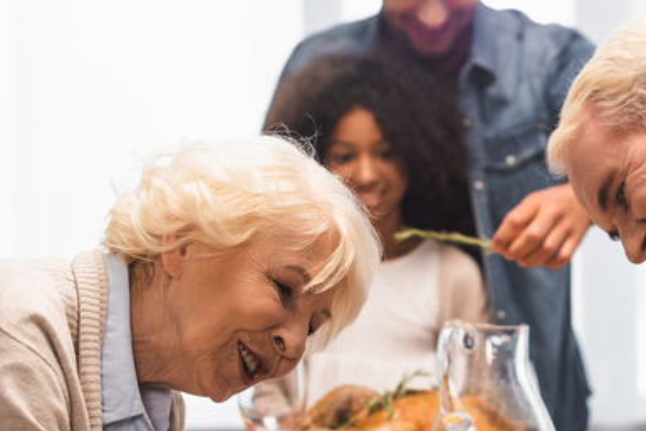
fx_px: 1957
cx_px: 404
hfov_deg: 18.7
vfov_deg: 12.5
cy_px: 335
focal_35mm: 109
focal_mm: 50
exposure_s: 1/200
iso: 250
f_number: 3.5
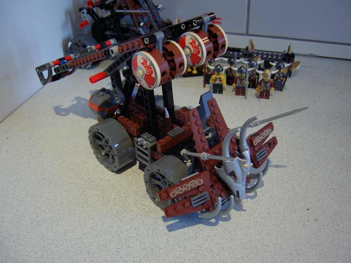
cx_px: 176
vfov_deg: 45.4
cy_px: 132
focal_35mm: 31
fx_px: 314
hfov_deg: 58.4
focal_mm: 8.13
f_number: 2.7
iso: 100
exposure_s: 1/30
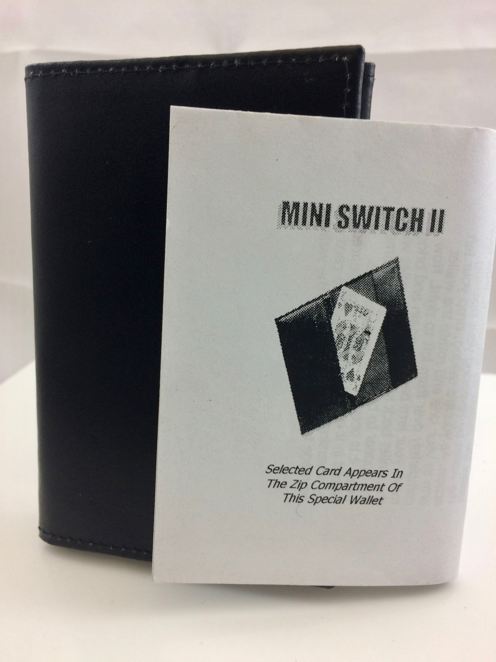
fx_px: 554
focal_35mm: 29
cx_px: 248
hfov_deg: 48.2
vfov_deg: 61.7
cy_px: 331
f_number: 2.2
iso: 64
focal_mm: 4.15
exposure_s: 1/120
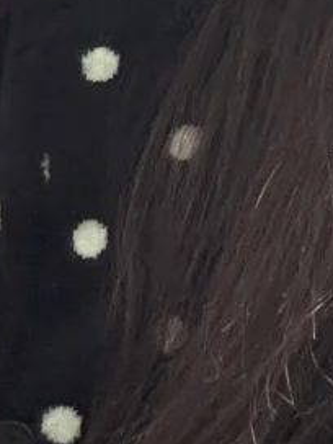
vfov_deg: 15.5
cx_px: 100
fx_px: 1526
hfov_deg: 12.4
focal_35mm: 119
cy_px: -175
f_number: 1.9
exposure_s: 1/30
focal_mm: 2.69
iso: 500
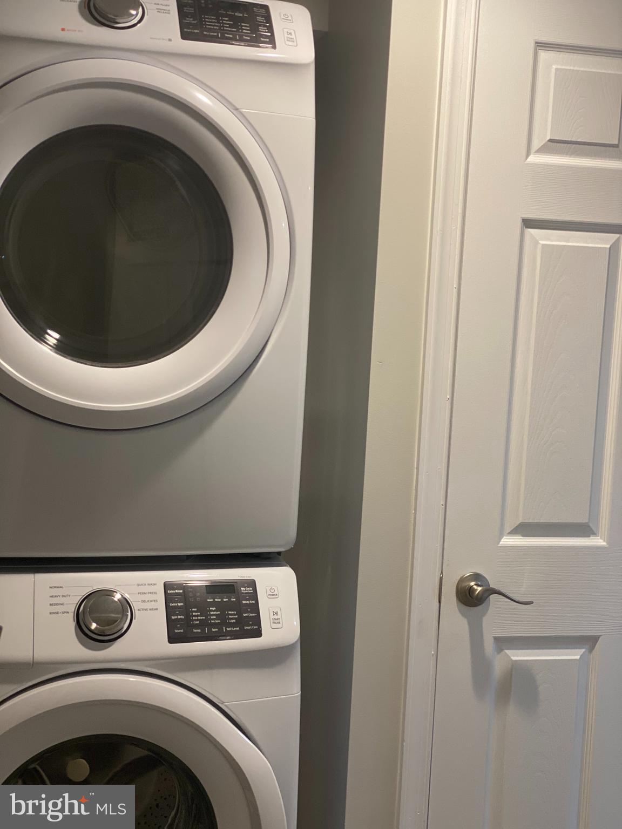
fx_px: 1246
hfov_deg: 28.0
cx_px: 311
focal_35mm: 52
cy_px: 414
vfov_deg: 36.8
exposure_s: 1/60
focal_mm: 6
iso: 125
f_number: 2
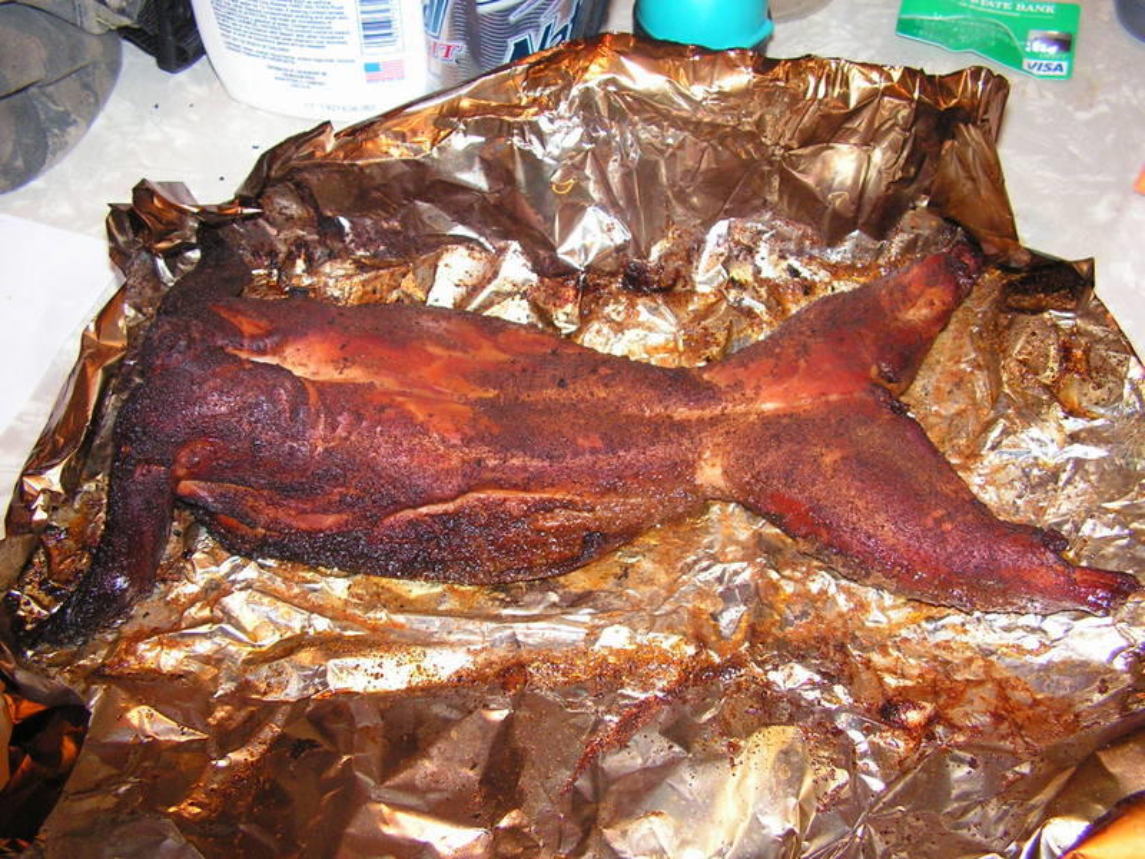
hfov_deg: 51.4
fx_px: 1191
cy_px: 430
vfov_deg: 39.7
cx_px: 572
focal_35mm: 36
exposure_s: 1/40
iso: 200
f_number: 3.2
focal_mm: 6
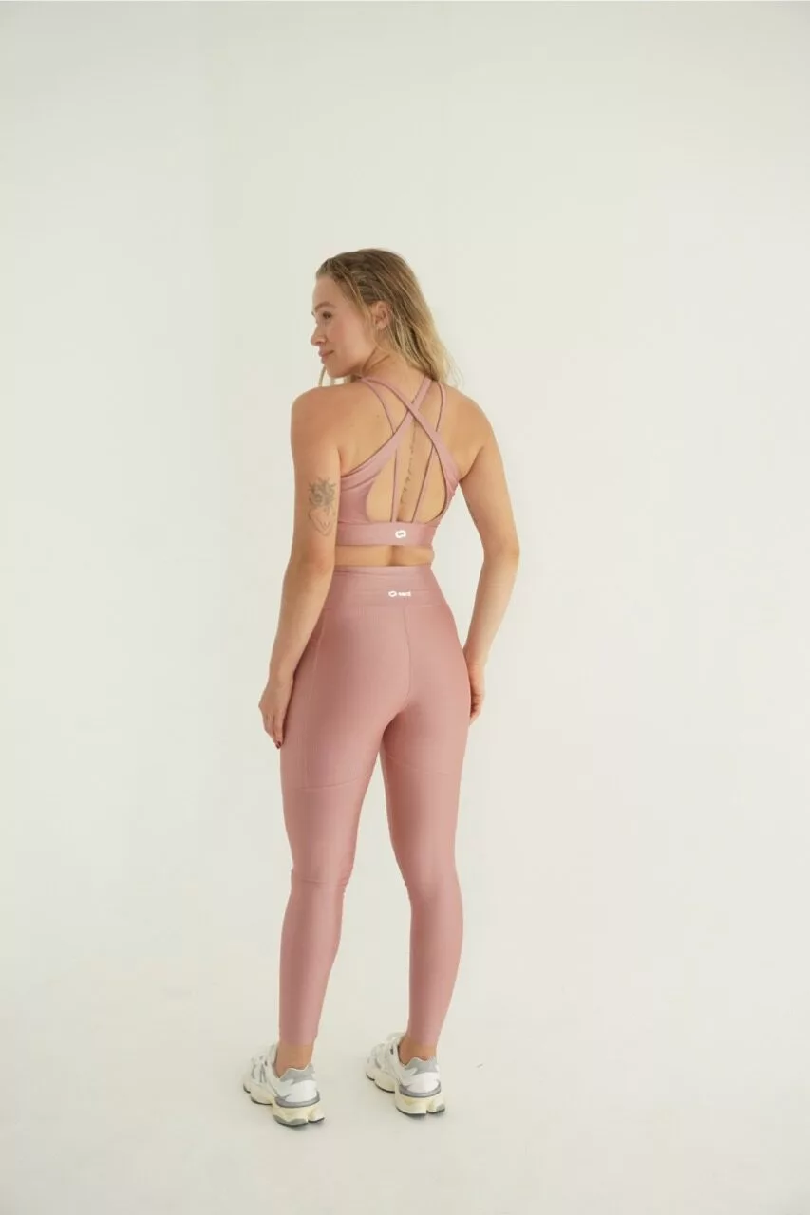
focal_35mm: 40
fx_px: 1367
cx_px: 405
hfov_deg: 33.0
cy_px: 608
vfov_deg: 47.9
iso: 125
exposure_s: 1/160
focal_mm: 27
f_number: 5.6
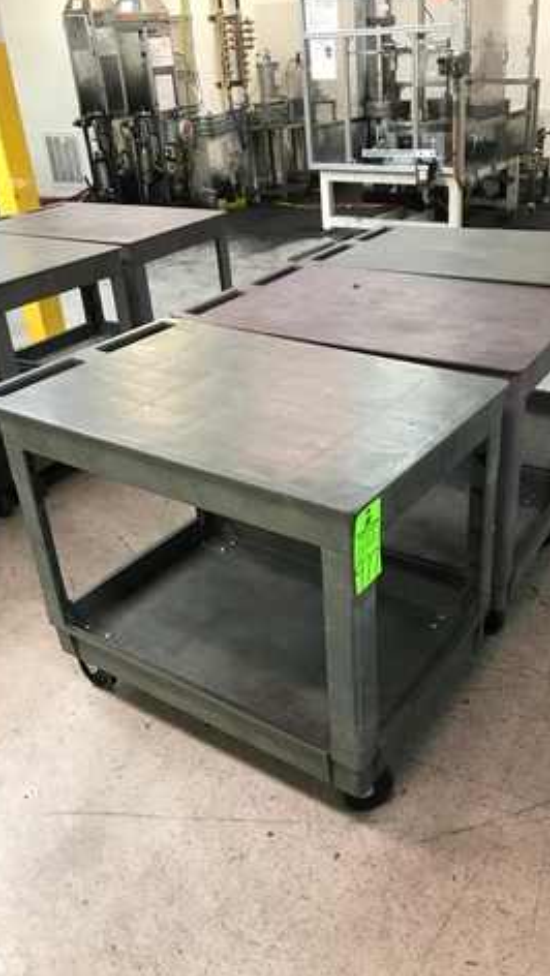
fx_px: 803
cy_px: 484
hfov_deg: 37.6
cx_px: 345
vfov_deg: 62.6
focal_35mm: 31
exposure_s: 1/20
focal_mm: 3.99
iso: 40
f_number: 1.8
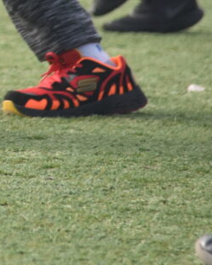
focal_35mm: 752
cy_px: -301
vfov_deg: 2.6
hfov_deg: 2.0
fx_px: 5907
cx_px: -529
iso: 500
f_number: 4
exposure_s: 1/2500
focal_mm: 120
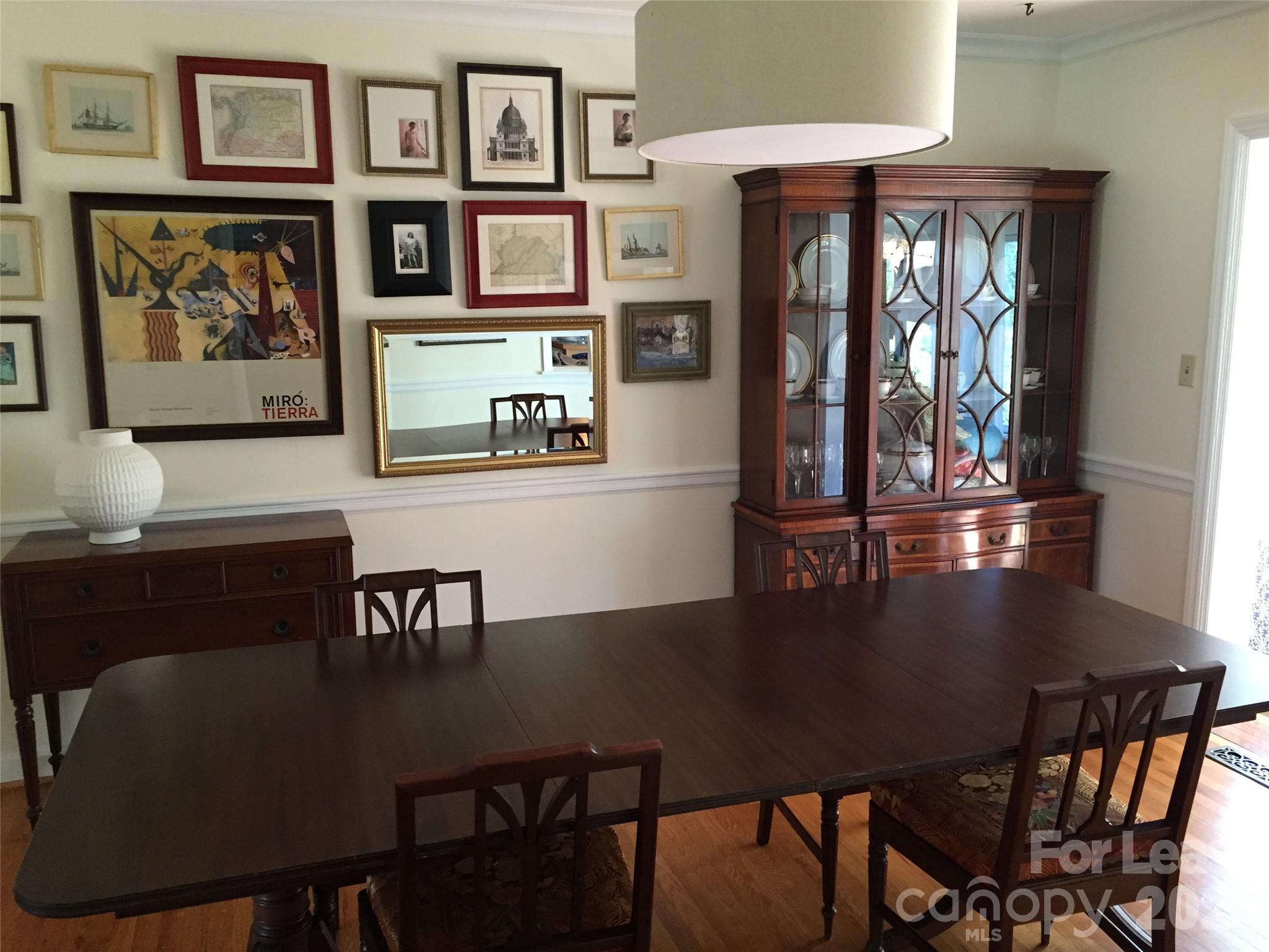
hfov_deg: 61.7
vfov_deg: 48.2
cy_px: 476
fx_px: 1063
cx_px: 634
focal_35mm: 29
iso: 160
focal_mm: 4.15
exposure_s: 1/30
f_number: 2.2
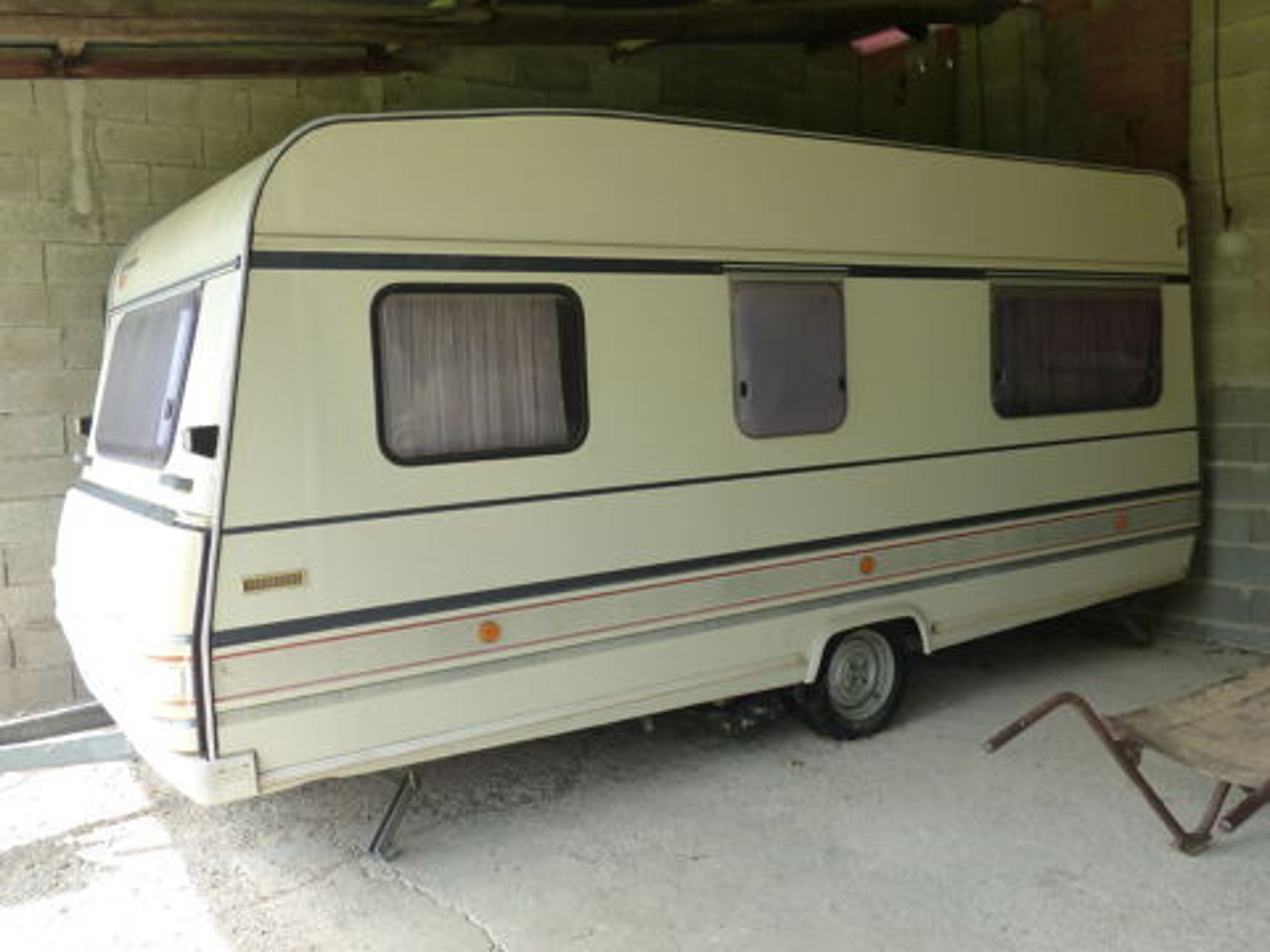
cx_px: 635
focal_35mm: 31
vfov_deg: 45.4
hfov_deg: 58.4
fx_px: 1137
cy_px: 476
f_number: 4
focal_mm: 5.6
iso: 160
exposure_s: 1/200
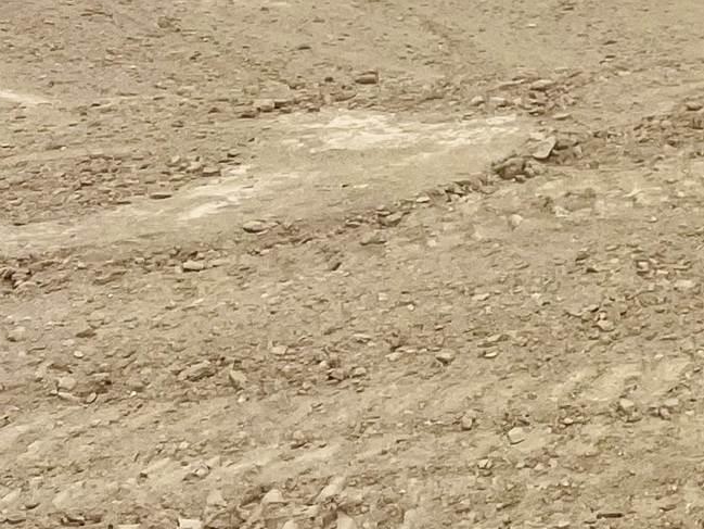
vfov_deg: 11.2
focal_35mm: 123
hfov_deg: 12.8
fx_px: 2502
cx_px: 1631
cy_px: -453
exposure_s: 1/8000
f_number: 1.5
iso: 50
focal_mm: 5.7
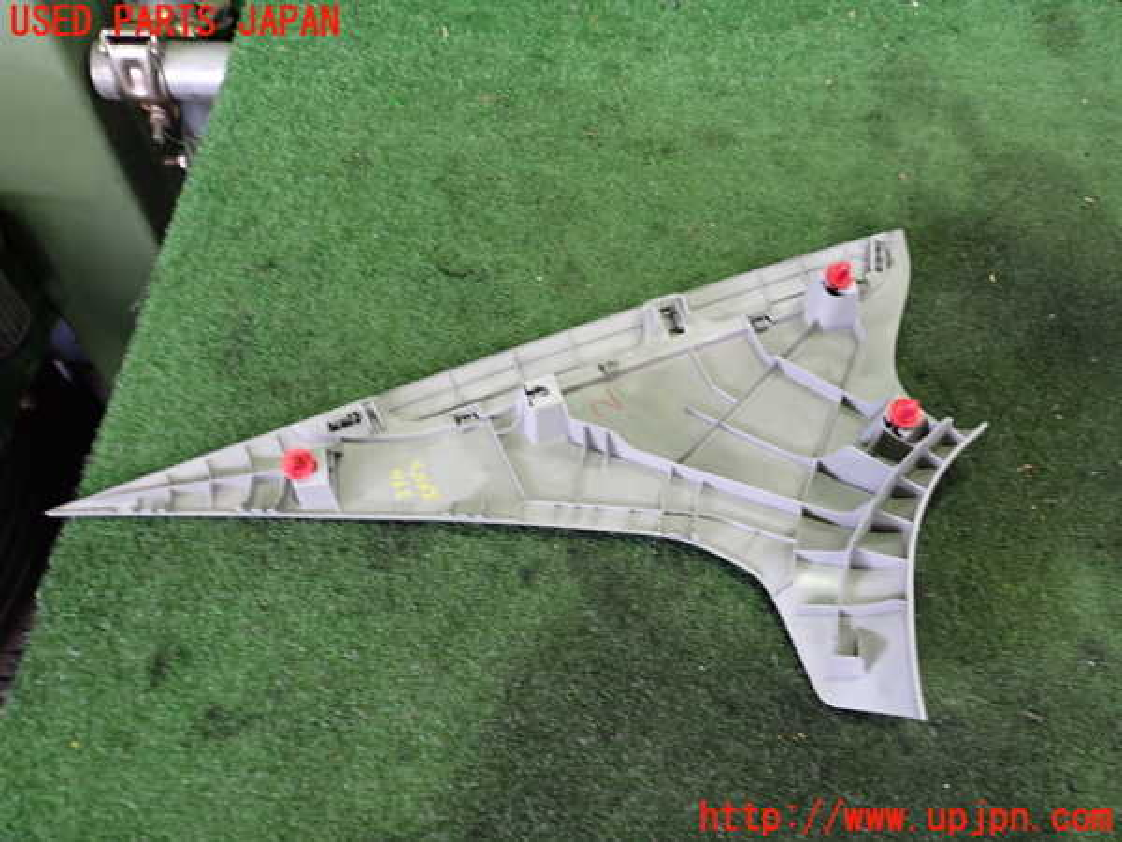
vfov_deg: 46.8
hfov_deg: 60.0
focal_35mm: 30
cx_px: 561
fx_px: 972
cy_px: 421
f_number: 2.3
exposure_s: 1/30
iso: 400
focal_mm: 5.4
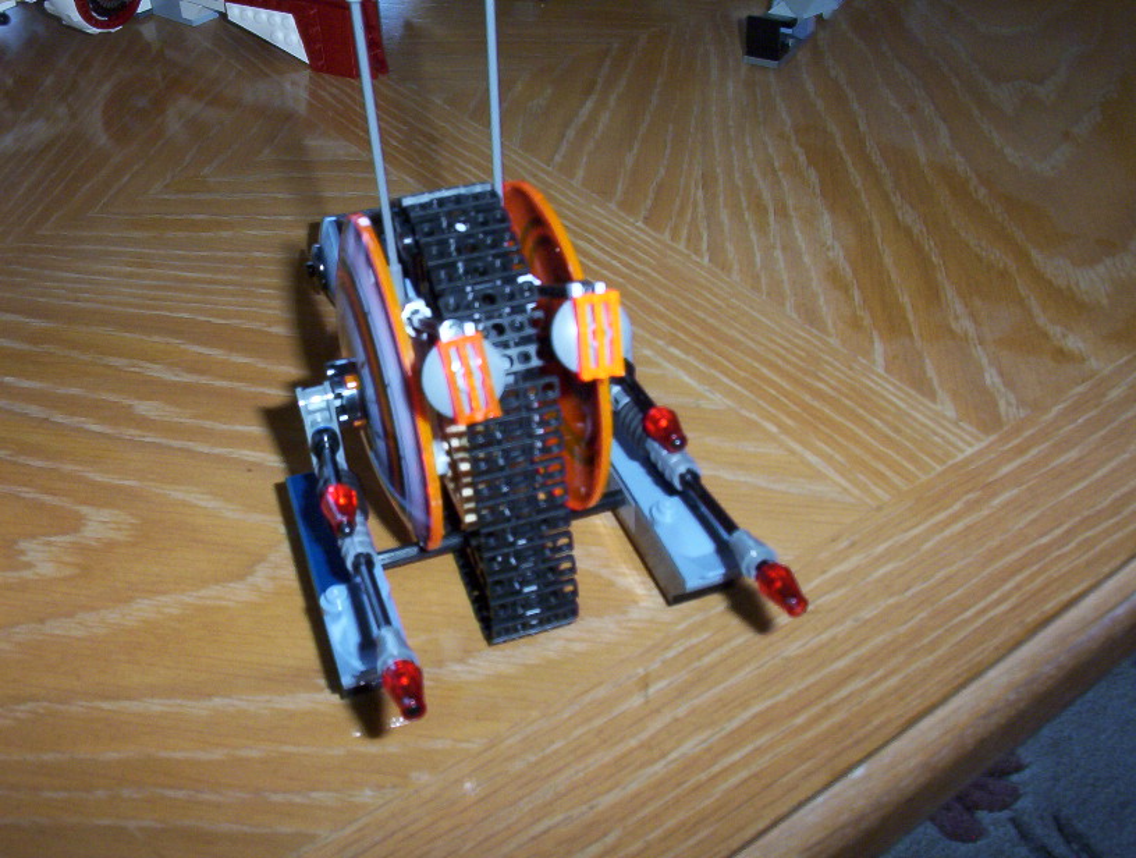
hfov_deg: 47.8
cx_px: 568
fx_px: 1283
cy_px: 429
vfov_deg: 37.0
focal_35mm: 39
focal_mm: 6
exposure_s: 1/30
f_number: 4.5
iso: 140
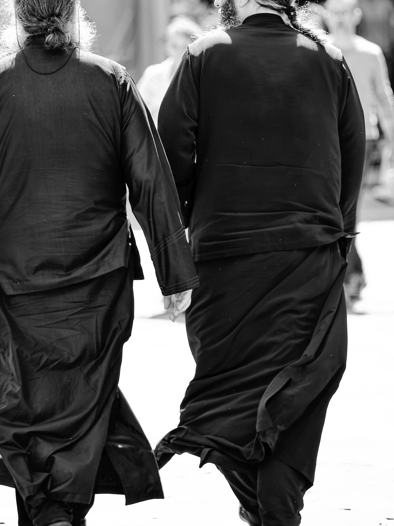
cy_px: 154
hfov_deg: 3.4
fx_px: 6707
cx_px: 123
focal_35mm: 442
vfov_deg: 4.5
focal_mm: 150
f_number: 3.2
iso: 80
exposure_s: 1/320
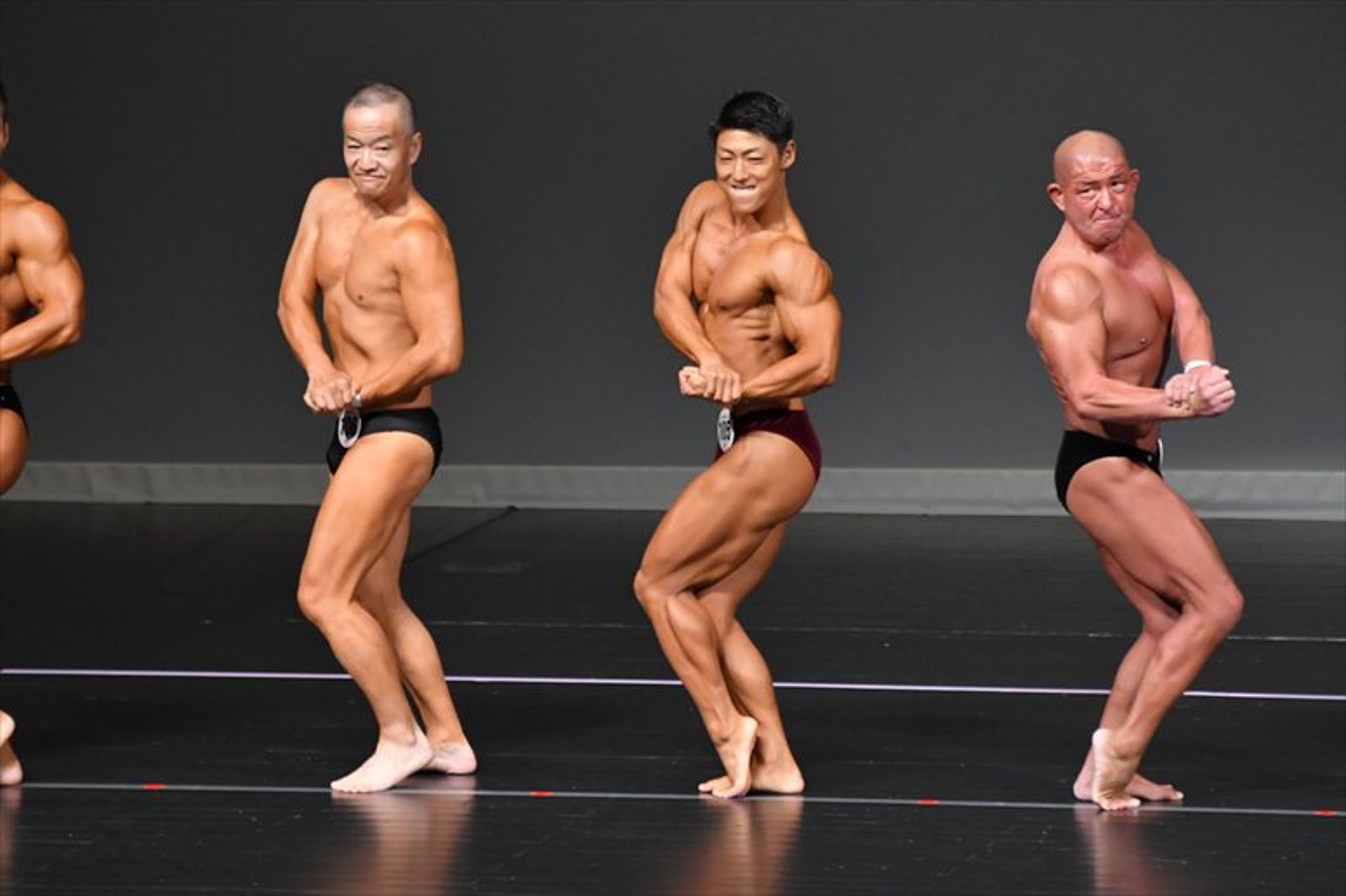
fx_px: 12893
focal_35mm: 345
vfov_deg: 4.0
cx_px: 673
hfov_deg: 6.0
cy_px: 448
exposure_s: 1/400
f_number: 5.6
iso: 4000
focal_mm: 230
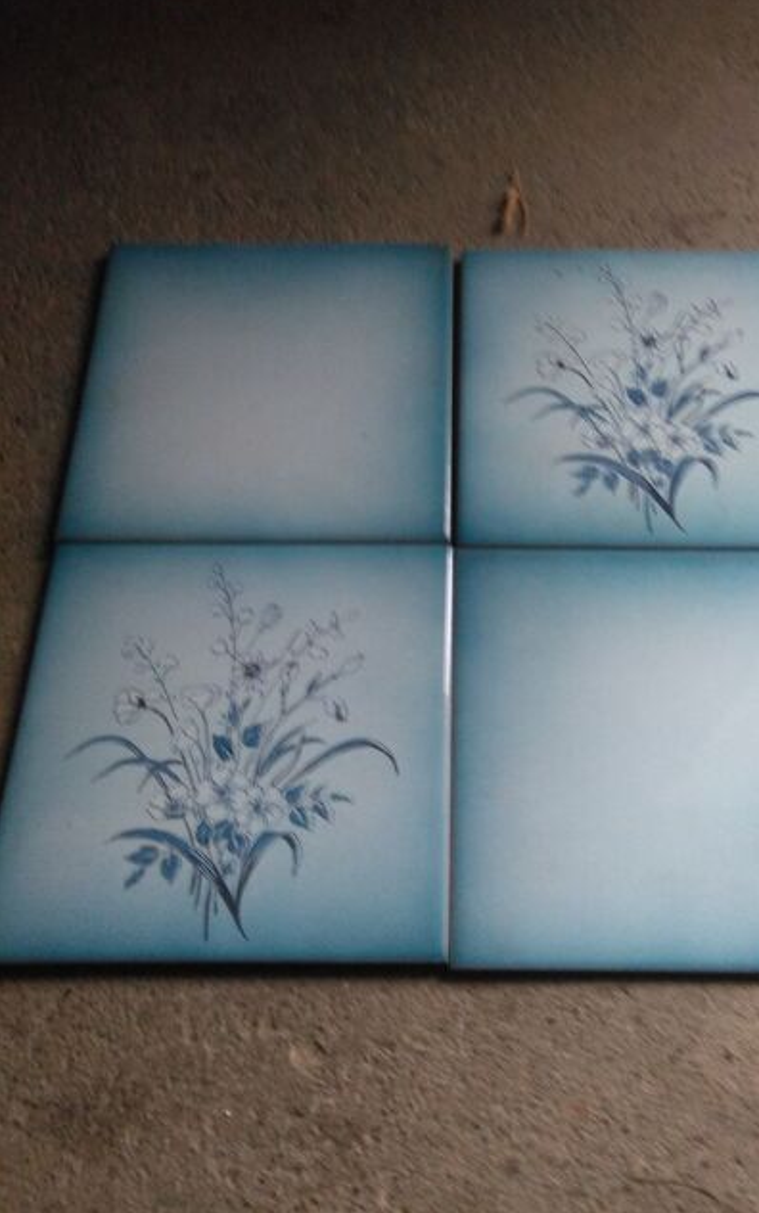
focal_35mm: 30
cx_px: 458
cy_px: 604
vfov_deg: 62.9
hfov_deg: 41.7
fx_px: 992
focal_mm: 2.34
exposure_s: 1/30
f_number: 2.2
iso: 100
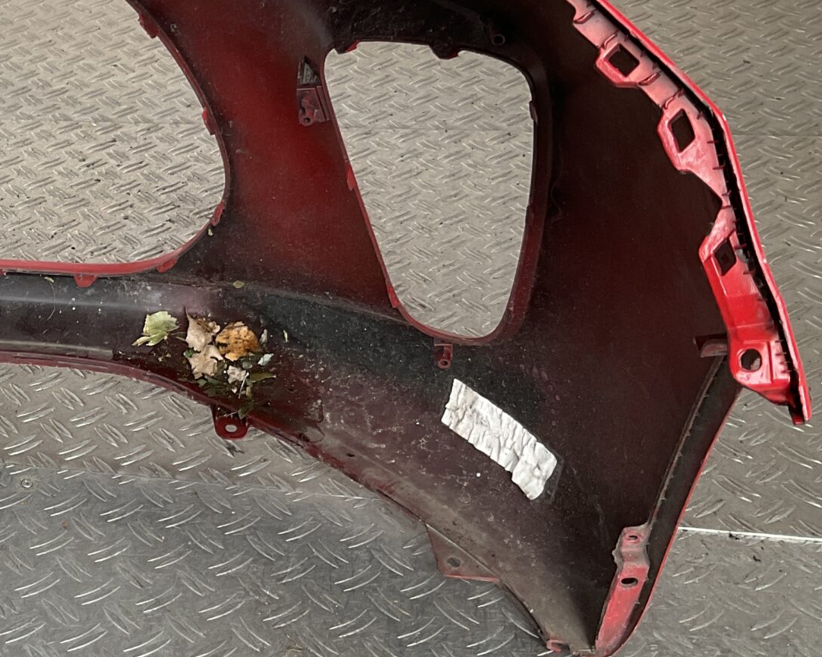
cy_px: 242
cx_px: -39
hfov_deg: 26.5
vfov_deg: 22.7
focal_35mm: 67
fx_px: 1630
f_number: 1.8
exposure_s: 1/100
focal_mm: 3
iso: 20
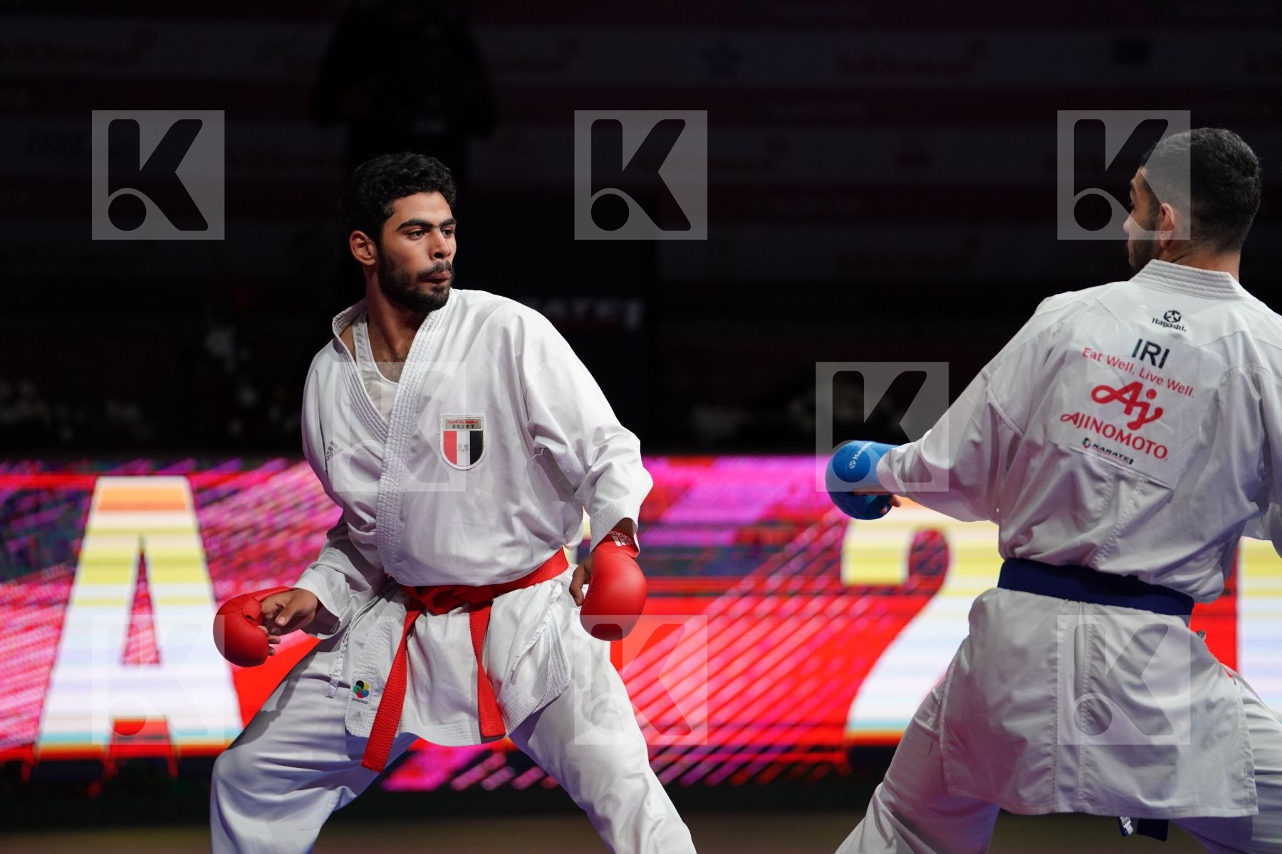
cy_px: 427
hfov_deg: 11.9
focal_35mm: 173
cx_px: 641
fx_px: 6160
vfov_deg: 7.9
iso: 2500
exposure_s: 1/1000
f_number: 2.8
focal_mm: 173
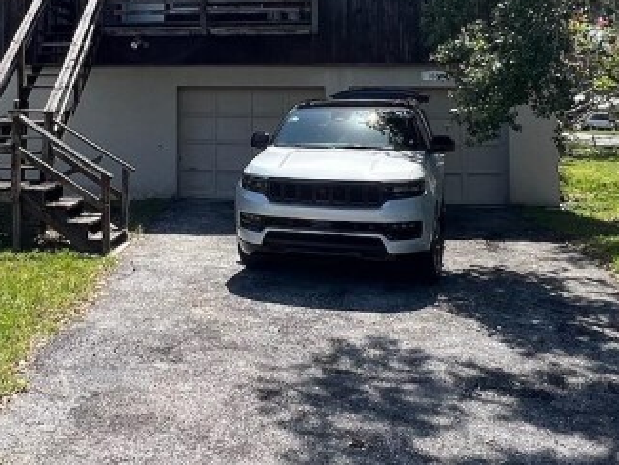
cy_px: 63
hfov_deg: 44.0
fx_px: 733
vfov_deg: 33.6
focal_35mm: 41
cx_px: 141
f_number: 1.8
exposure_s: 1/861
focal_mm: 1.57
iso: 32
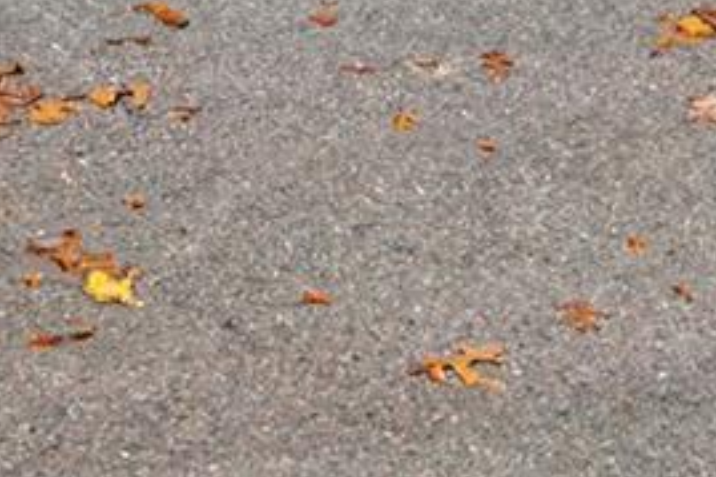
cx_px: 1019
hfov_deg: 16.6
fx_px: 2266
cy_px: -562
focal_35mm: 114
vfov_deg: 10.7
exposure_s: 1/320
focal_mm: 15
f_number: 8
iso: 100
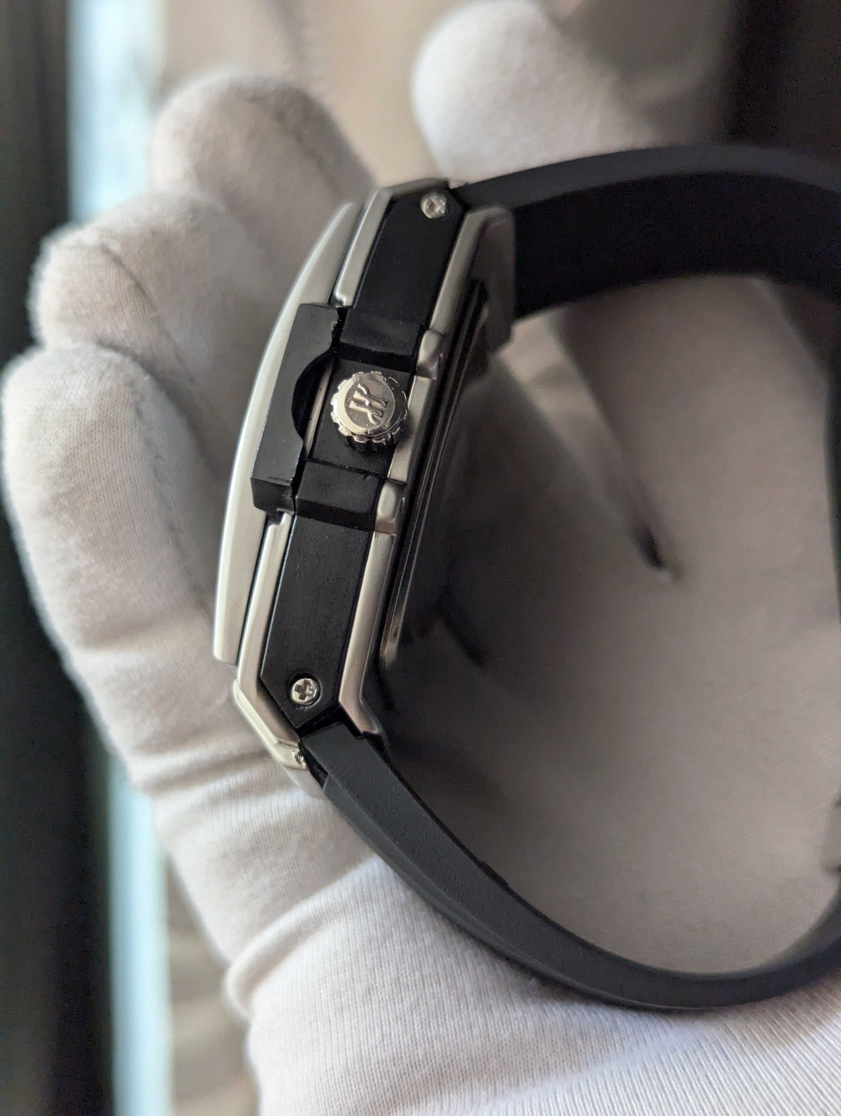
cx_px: 420
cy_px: 558
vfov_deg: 39.6
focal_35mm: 48
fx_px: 1551
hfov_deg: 30.3
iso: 692
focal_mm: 6.81
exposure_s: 1/608
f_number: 1.85
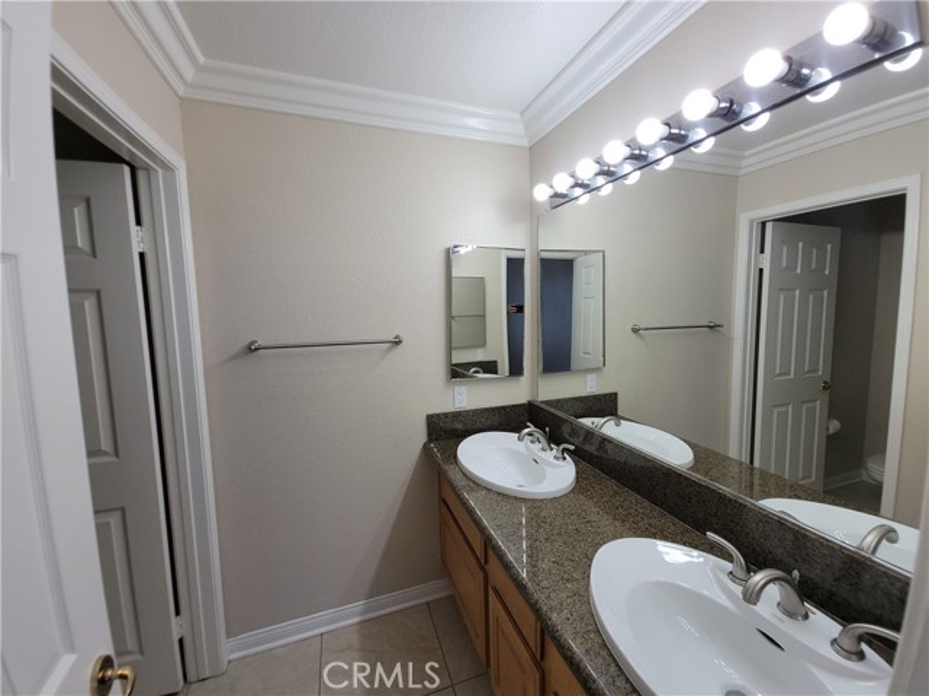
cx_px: 464
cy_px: 348
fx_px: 349
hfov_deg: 106.2
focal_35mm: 13
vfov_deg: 89.9
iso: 50
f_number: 2.2
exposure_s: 1/193
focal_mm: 2.2
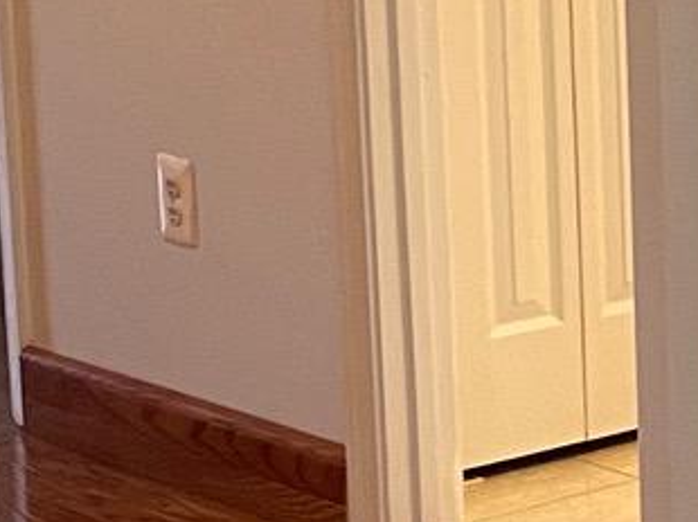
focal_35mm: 172
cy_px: -25
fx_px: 3466
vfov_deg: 8.6
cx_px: 1662
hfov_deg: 10.1
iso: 125
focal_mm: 4.2
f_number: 1.6
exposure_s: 1/90
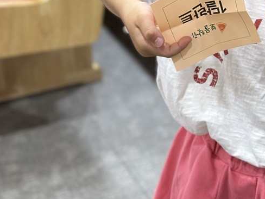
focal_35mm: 126
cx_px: 251
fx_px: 965
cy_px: -38
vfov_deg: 11.5
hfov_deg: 15.4
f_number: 1.78
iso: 160
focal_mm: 6.86
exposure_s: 1/60
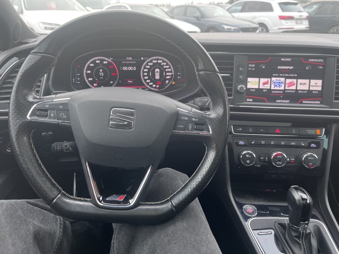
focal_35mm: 26
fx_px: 255
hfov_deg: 67.3
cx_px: 170
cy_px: 127
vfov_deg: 53.1
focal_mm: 5.1
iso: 125
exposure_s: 1/121
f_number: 1.6
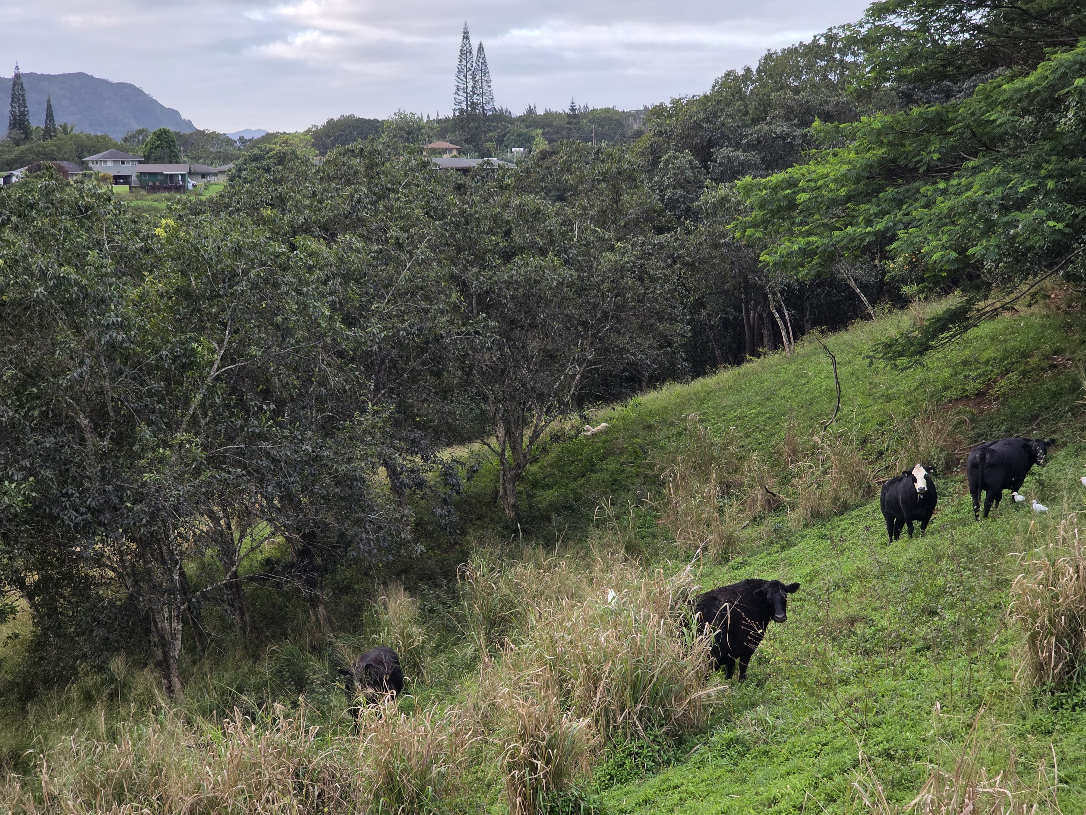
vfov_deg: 21.3
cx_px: 543
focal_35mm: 69
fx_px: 2165
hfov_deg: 28.2
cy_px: 408
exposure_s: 1/120
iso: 50
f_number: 2.4
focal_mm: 7.9
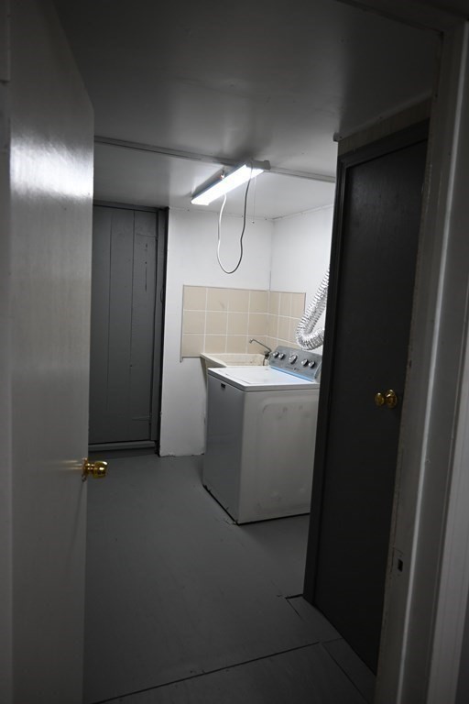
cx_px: 234
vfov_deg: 73.7
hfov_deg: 53.1
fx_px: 469
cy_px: 352
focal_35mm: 24
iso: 450
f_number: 3.5
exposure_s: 1/125
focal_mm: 16
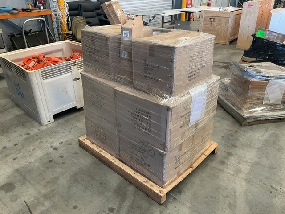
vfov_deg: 48.2
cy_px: 107
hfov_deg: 61.7
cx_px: 142
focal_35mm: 29
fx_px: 239
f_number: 1.8
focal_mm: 3
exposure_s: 1/50
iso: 50
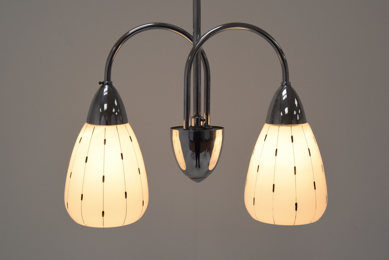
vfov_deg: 28.1
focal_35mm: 48
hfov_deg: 41.1
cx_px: 194
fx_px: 519
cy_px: 130
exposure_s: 1/320
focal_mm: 32
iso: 1600
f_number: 9
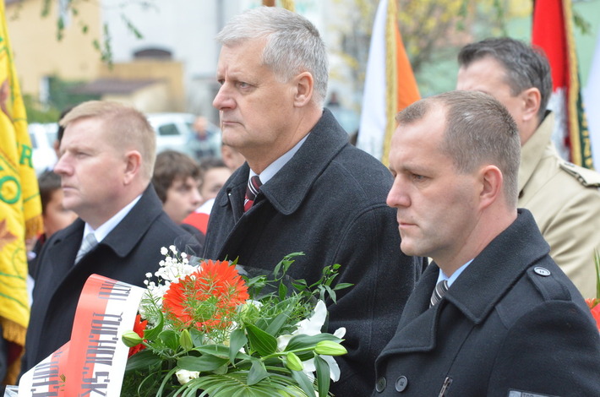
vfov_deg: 9.1
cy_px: 198
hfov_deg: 13.7
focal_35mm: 150
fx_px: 2494
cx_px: 300
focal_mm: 100
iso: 1600
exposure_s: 1/200
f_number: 5.6
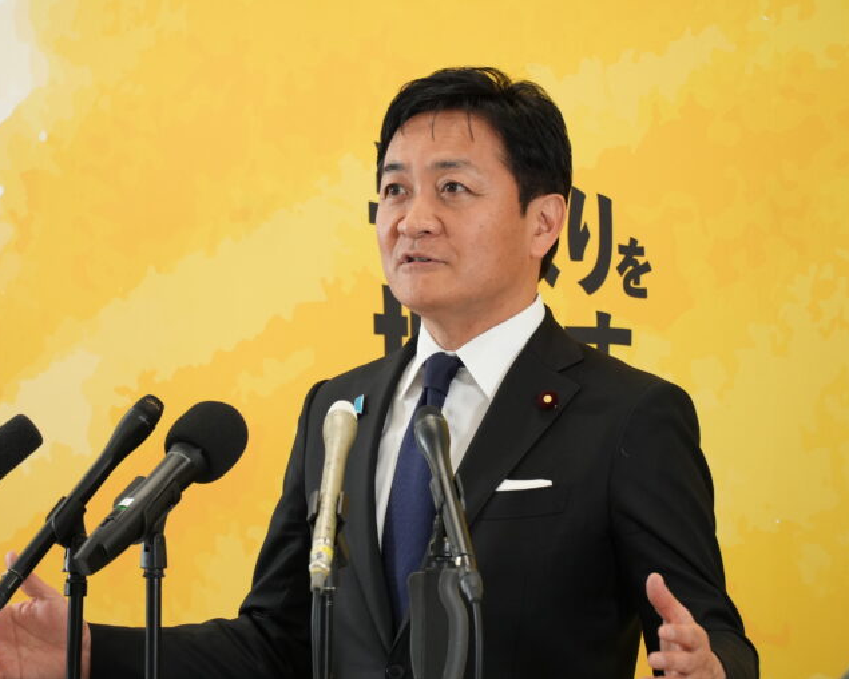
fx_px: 5768
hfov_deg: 8.4
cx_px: 392
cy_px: 340
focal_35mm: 230
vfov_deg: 6.7
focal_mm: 135
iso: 1250
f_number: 5.6
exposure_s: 1/125
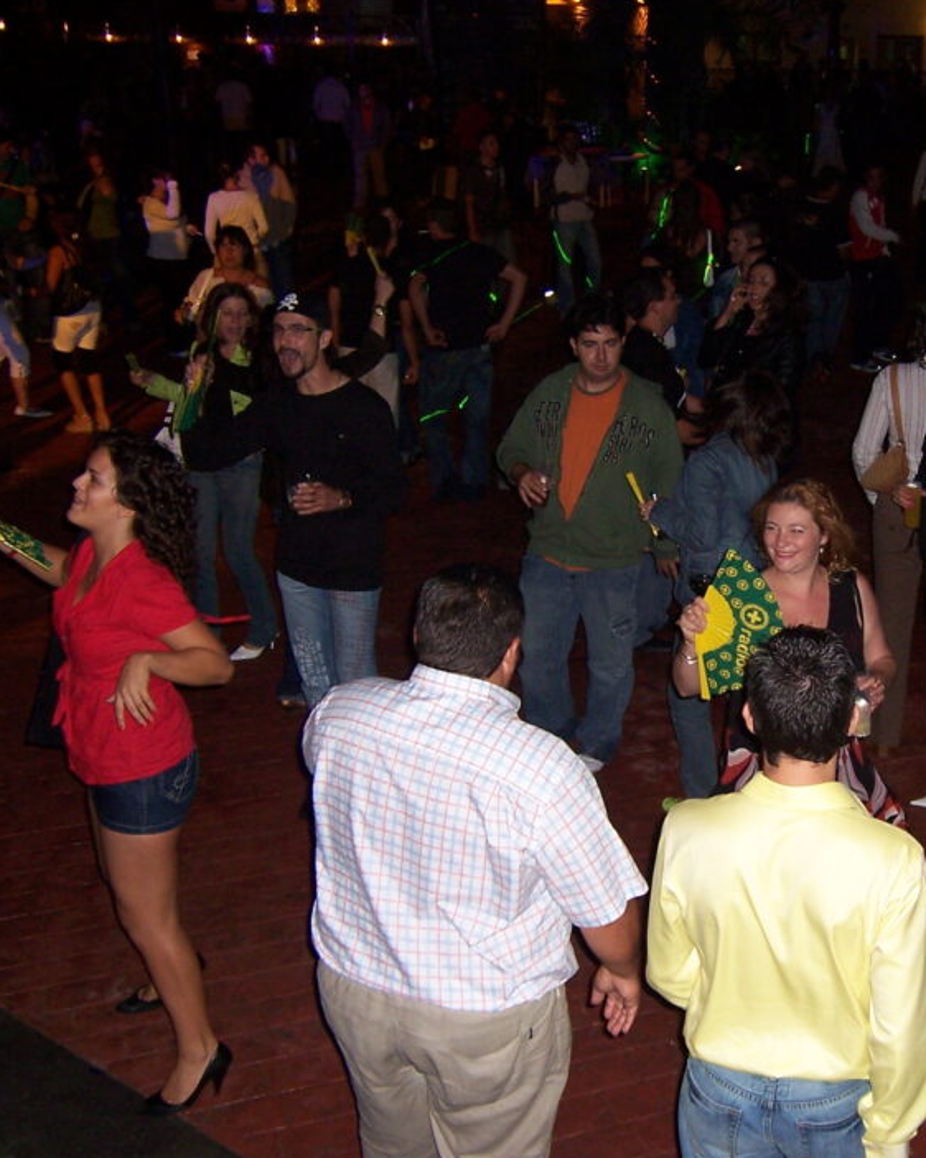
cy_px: 586
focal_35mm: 44
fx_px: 1508
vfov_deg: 42.0
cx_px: 730
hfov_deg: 33.2
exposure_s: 1/60
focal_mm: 5.5
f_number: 2.8
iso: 140
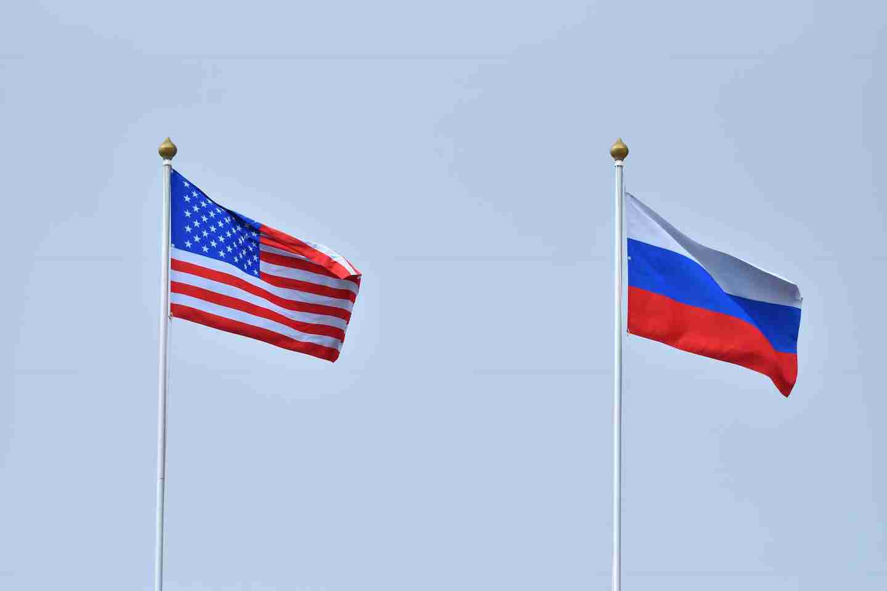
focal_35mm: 200
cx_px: 444
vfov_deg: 6.9
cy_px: 296
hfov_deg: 10.3
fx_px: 4927
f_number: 4
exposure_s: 1/2000
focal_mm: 200
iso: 100
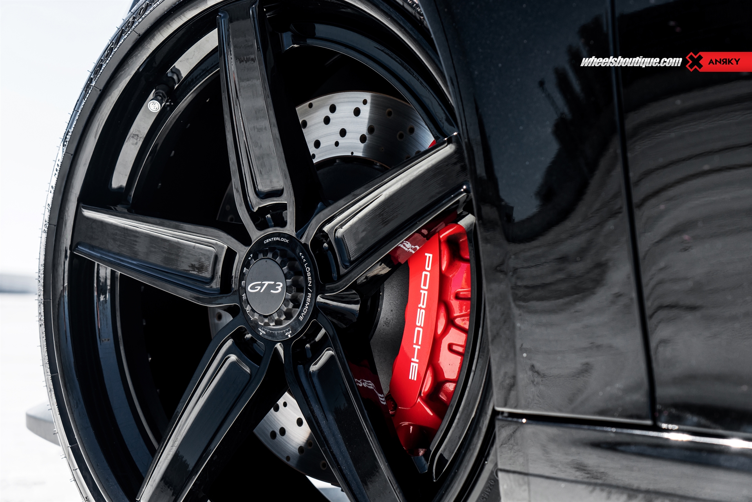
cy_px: 251
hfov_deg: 29.2
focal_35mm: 69
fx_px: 1442
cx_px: 376
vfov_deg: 19.7
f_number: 6.3
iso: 250
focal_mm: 69
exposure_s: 1/125
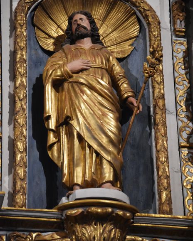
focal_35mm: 204
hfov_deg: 7.6
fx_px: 1457
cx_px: 97
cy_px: 110
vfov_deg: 9.5
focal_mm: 120
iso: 4000
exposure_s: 1/125
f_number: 4.8
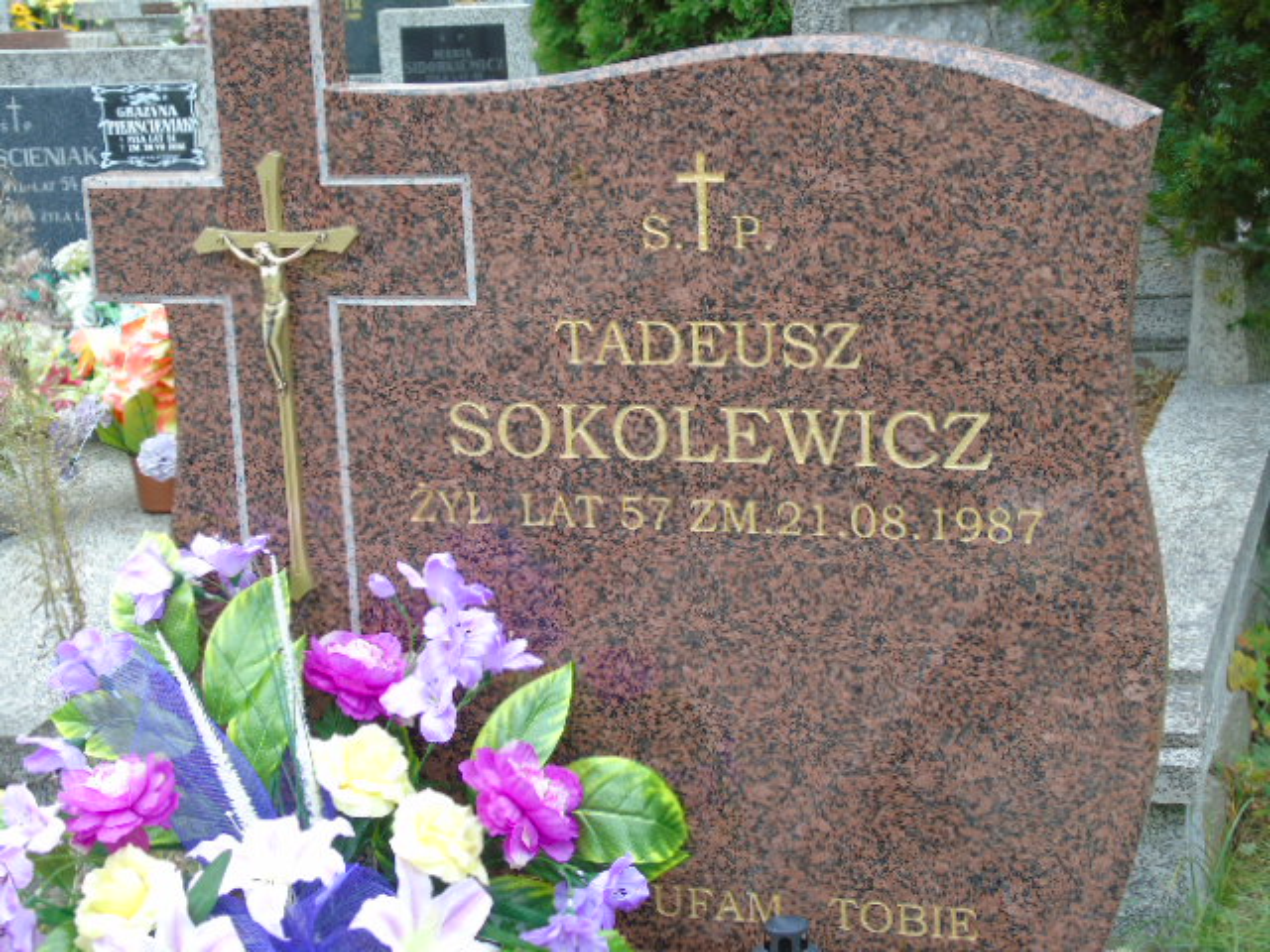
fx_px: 2605
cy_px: 476
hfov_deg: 27.4
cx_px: 635
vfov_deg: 20.7
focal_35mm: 71
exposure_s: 1/50
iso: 80
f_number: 4.7
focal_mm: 13
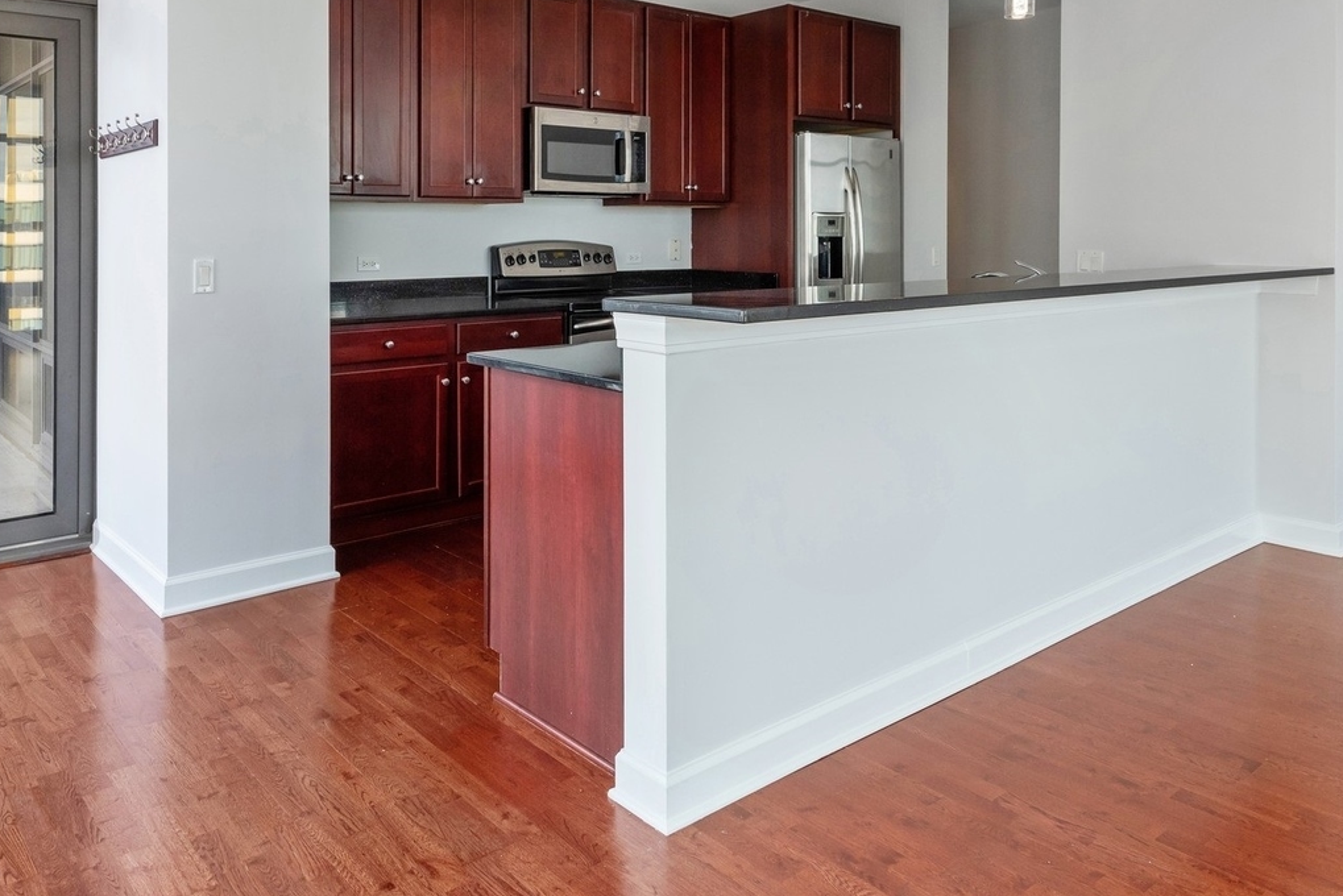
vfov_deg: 46.5
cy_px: 238
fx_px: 1007
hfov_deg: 66.6
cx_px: 525
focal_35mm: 27
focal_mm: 17
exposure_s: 1/60
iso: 400
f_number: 8
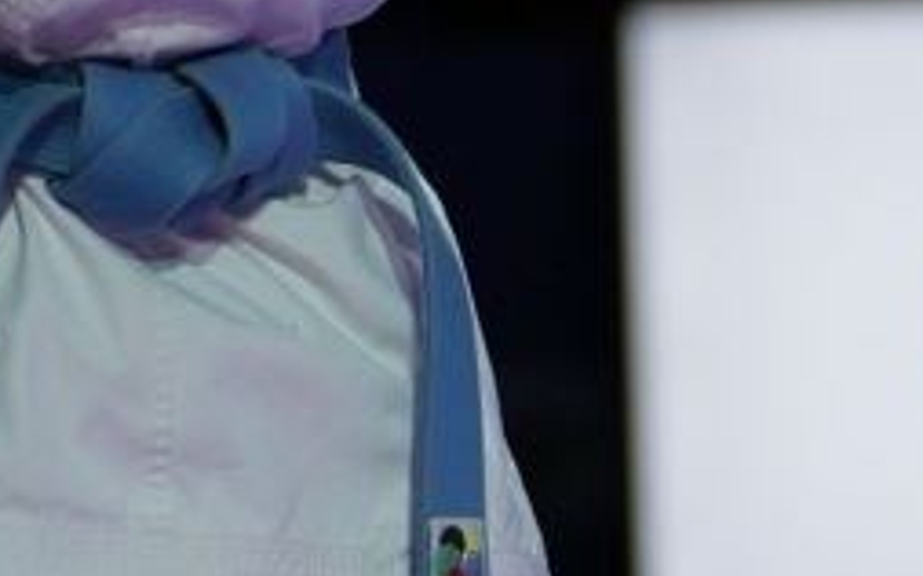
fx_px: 23665
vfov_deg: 1.4
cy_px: 321
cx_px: 259
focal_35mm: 941
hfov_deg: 2.2
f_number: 2.8
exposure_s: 1/500
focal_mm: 130
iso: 800
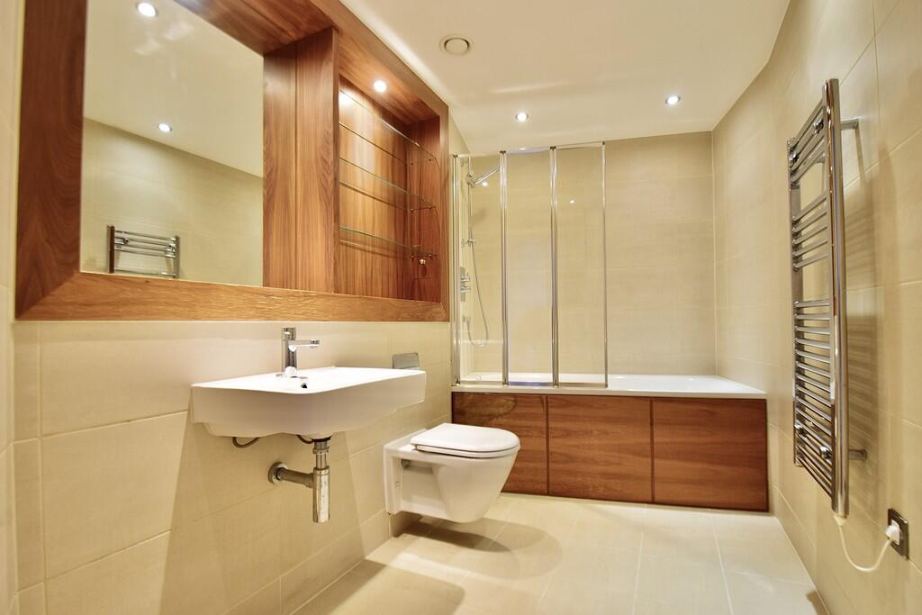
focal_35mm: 15
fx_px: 384
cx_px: 461
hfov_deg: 100.4
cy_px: 308
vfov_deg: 77.3
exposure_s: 1/15
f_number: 3.5
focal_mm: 10
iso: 400
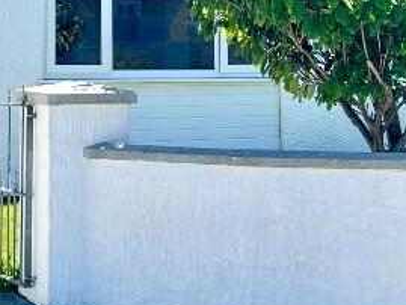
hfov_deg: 19.7
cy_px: -60
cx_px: 119
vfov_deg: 14.5
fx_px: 1162
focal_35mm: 99
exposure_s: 1/1751
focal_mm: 5.7
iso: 50
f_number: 1.5
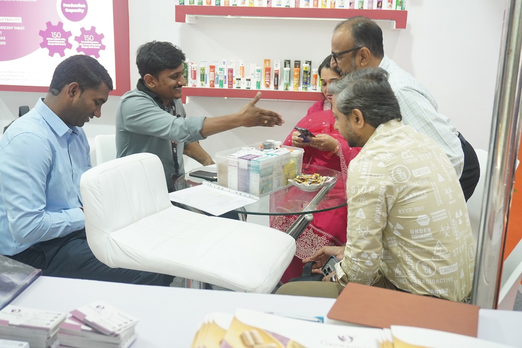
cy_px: 174
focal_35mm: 38
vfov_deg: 35.5
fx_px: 544
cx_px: 261
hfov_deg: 51.3
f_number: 4.5
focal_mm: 25
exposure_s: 1/160
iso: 1250
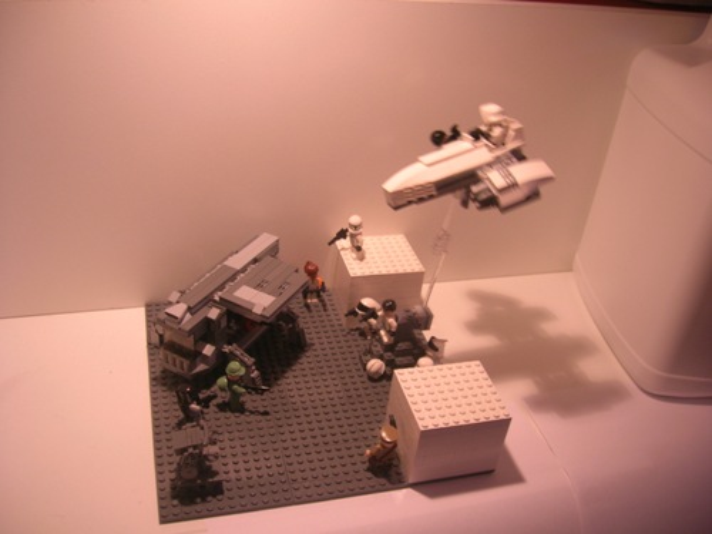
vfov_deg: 41.8
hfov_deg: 54.0
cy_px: 267
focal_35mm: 34
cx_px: 356
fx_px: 699
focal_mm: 5.7
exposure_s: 1/13.1
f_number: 2.9
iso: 50
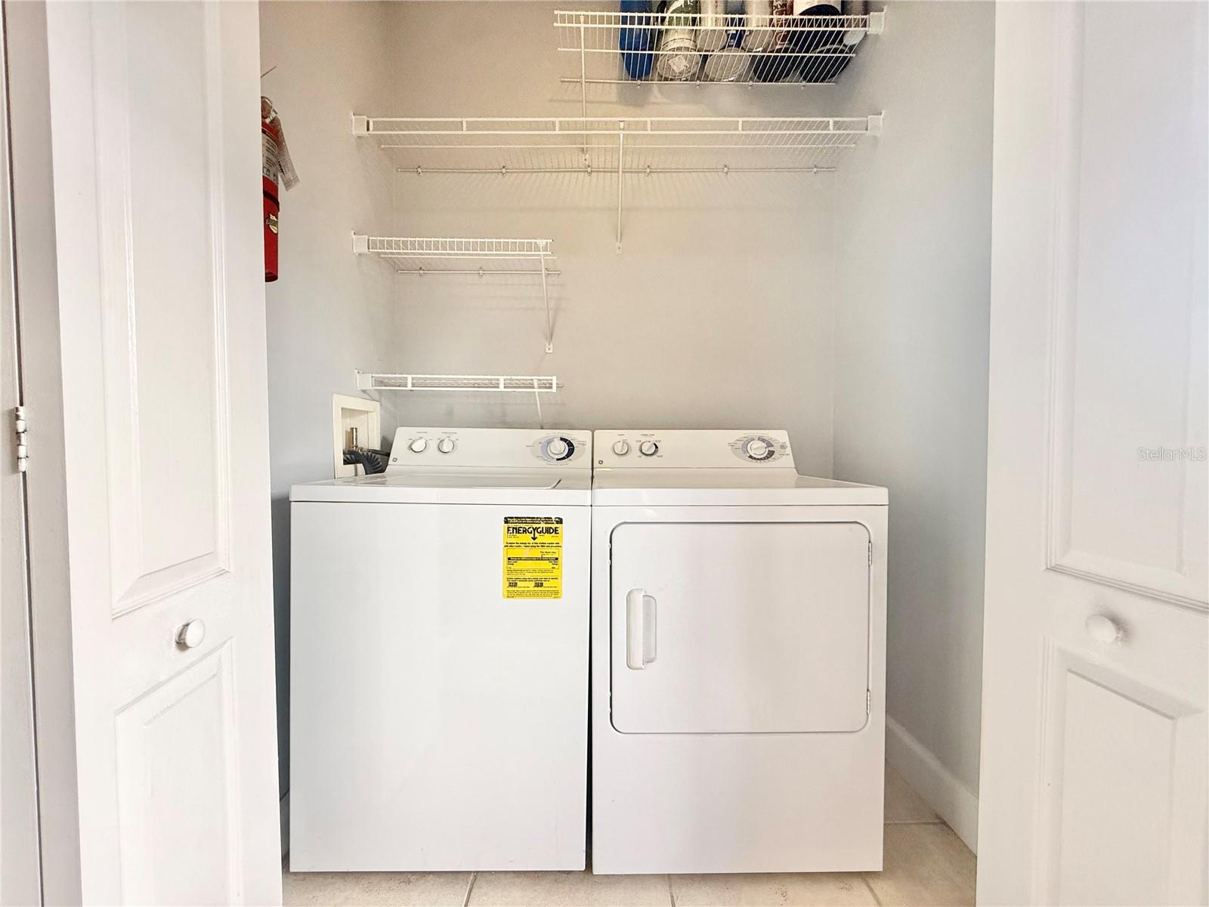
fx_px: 489
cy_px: 454
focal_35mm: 14
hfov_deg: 102.1
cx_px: 604
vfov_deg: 85.7
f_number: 2.2
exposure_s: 1/120
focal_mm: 2.22
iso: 160
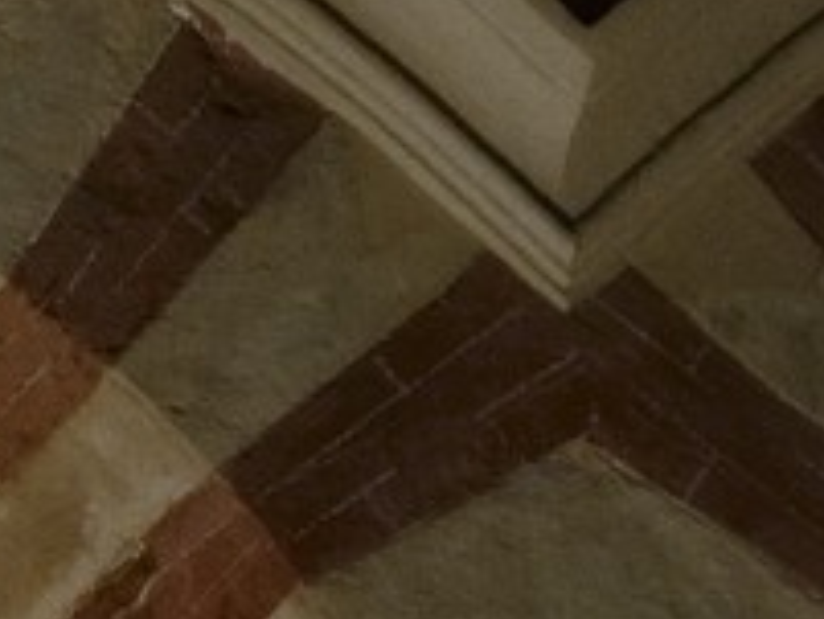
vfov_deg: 4.0
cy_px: 1562
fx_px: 8741
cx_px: -2091
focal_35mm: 367
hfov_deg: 5.0
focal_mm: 48
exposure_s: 1/25
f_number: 5.6
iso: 1600
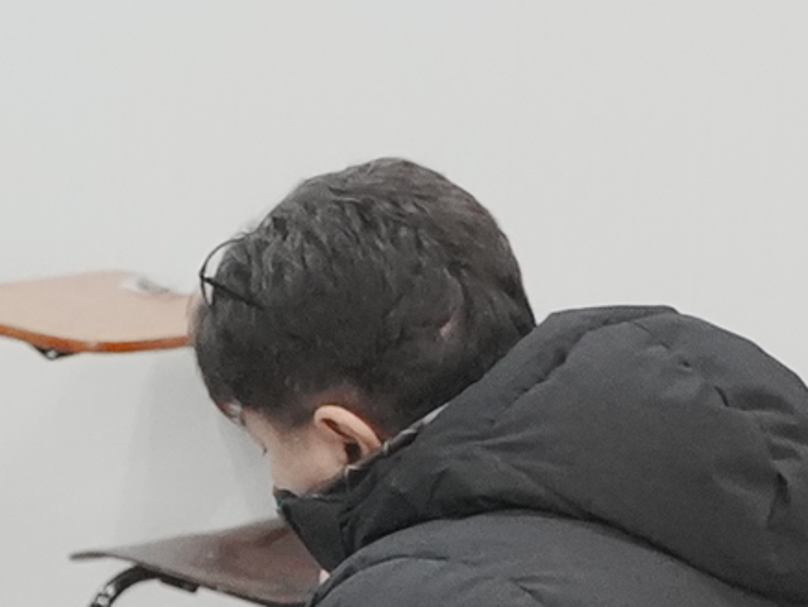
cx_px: -1115
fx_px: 5043
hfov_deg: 8.4
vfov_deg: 6.9
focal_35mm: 216
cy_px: 527
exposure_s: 1/160
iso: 5000
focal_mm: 28
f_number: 4.5
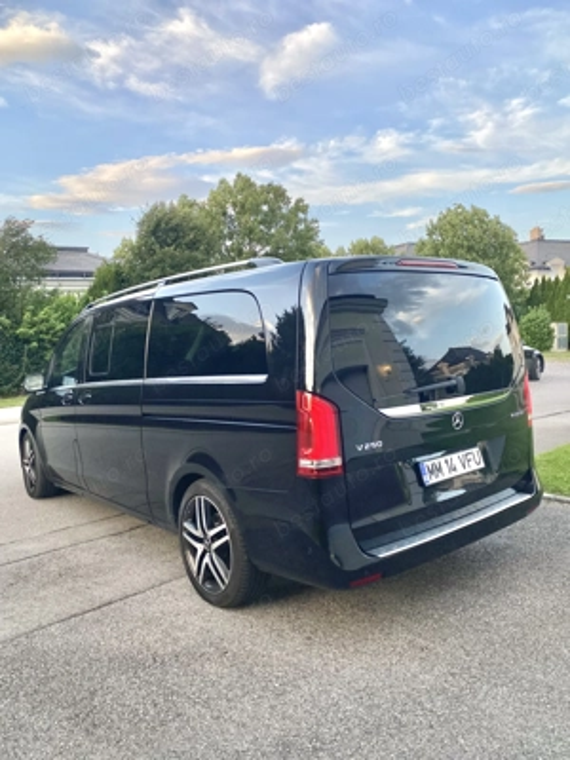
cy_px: 380
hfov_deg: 53.1
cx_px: 285
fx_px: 571
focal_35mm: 26
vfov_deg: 67.3
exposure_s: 1/541
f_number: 1.8
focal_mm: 4.25
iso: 32
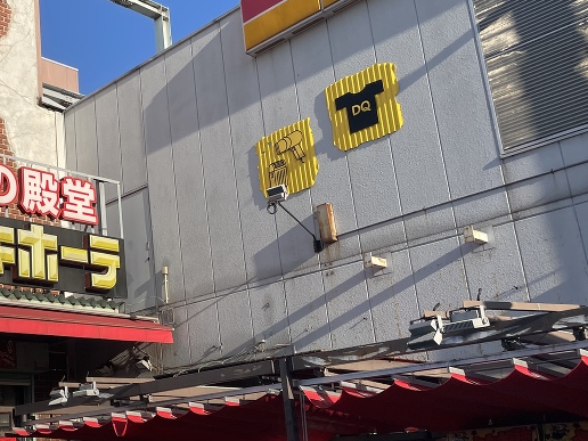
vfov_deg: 30.2
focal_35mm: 48
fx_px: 815
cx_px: 77
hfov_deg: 37.5
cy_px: 260
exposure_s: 1/2817
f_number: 1.6
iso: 32
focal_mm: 4.2
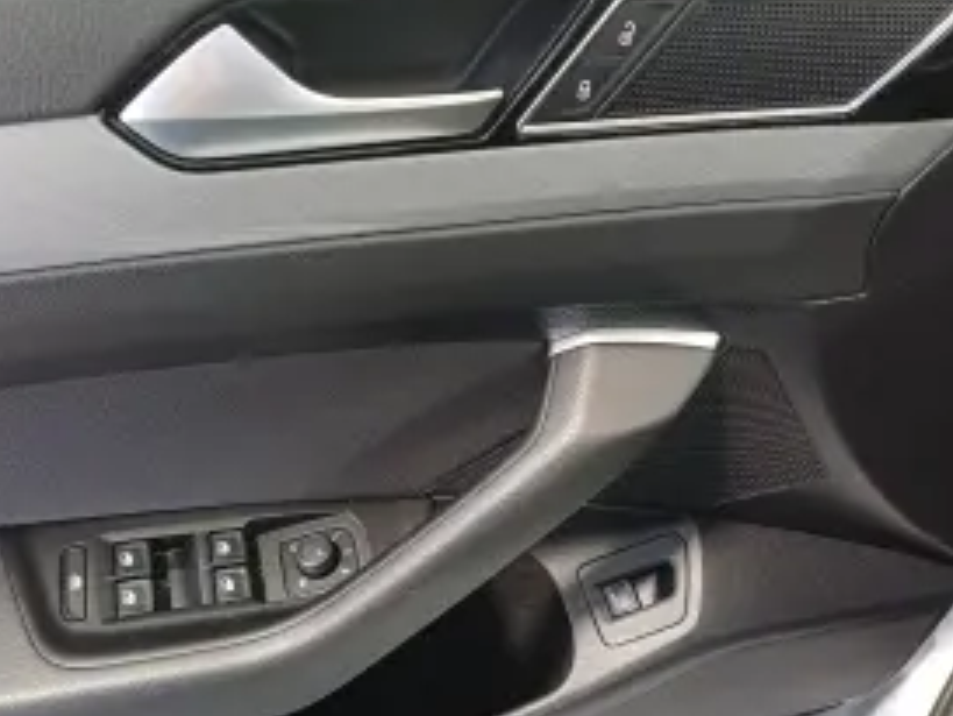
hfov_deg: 55.3
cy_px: 440
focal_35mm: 33
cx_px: 450
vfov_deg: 42.7
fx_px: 909
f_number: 1.8
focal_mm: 4.65
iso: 400
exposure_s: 1/33.3
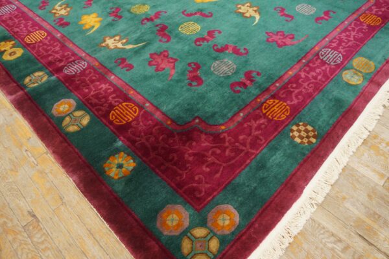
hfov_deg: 67.4
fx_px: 292
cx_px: 194
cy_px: 130
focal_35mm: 27
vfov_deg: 47.9
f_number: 4
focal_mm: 18
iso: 1250
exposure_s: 1/60
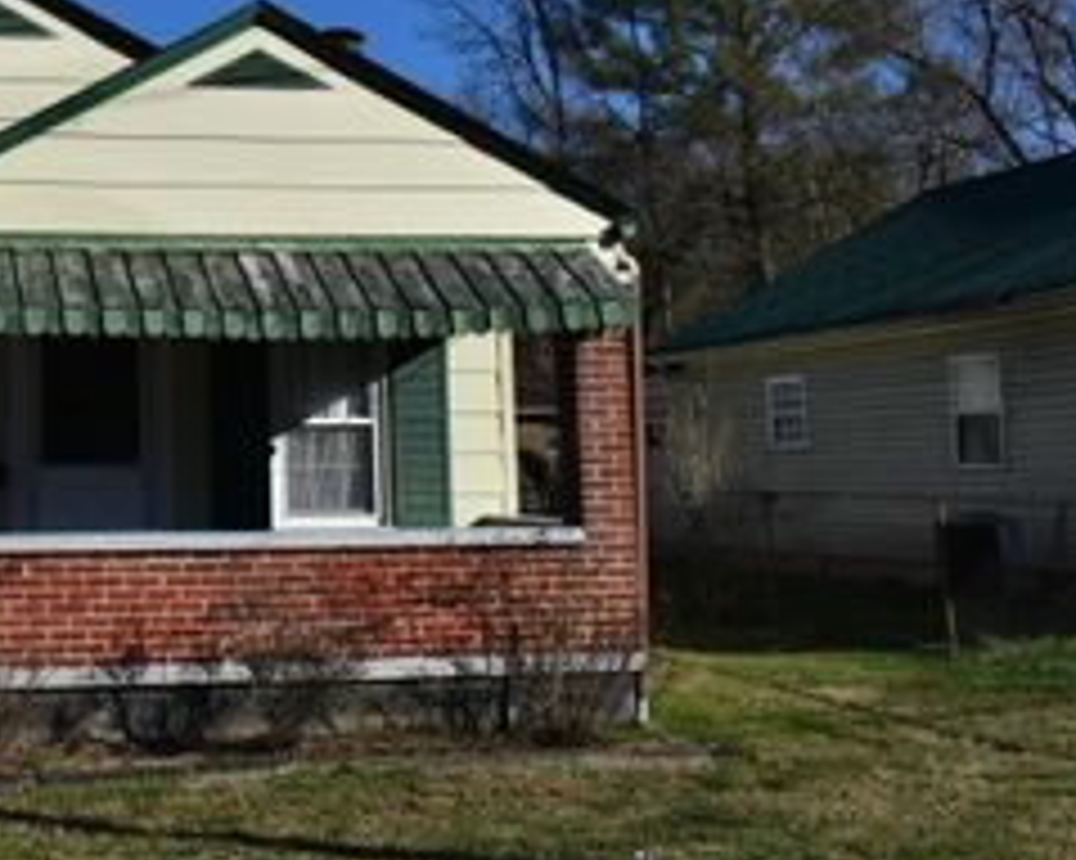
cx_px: 68
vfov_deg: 27.8
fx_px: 1687
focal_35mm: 53
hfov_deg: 33.2
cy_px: 124
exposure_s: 1/320
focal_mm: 18
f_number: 9
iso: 100
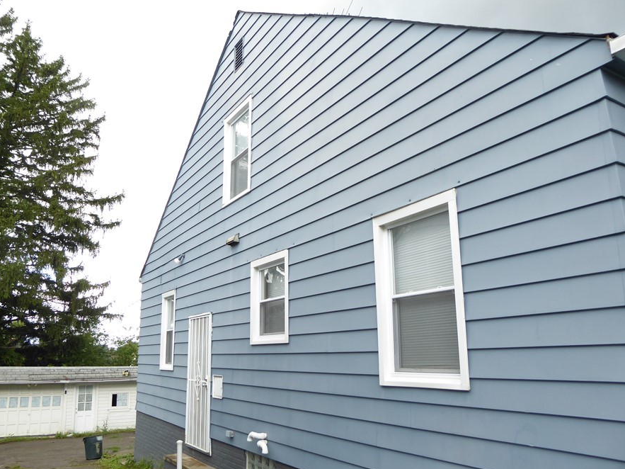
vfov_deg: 48.2
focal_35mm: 29
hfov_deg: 61.5
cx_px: 281
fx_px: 524
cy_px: 256
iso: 80
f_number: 3.3
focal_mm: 4.3
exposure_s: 1/125
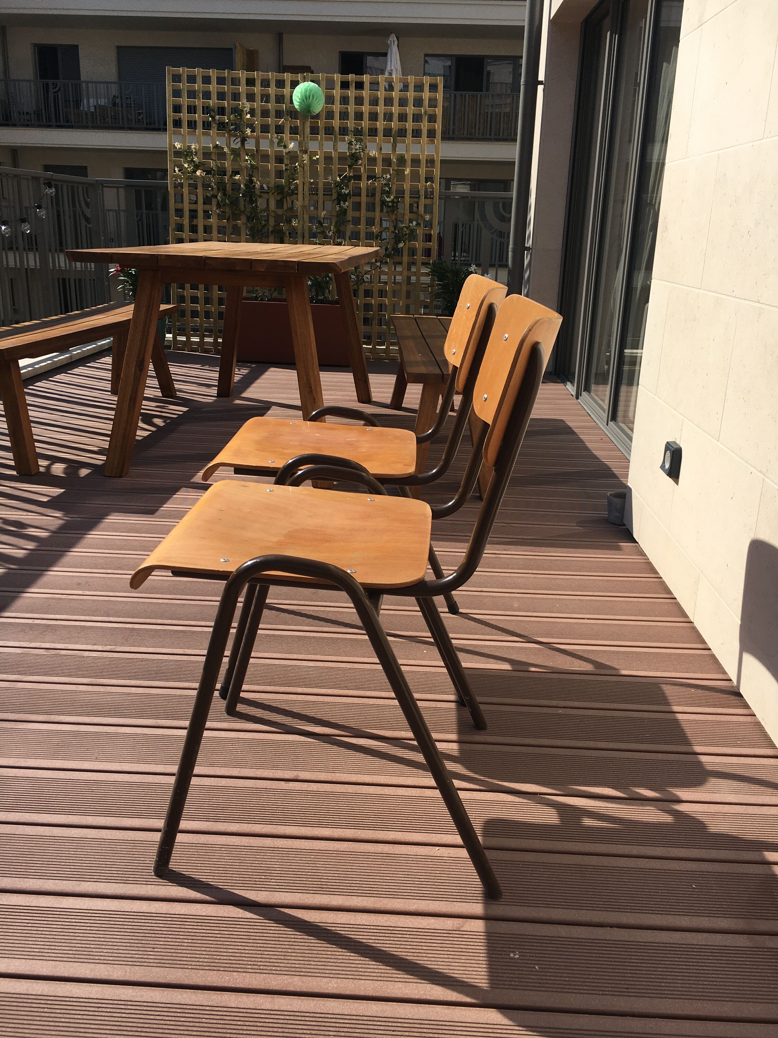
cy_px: 519
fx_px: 869
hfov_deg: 48.2
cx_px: 389
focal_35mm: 29
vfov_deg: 61.7
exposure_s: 1/2024
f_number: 2.2
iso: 25
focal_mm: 4.15
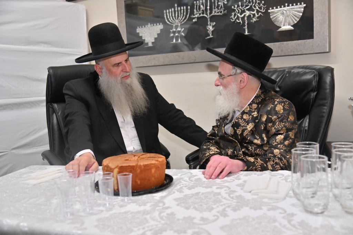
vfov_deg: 35.1
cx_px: 176
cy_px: 118
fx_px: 373
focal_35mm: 38
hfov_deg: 50.7
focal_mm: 38
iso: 640
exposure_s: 1/200
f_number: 4
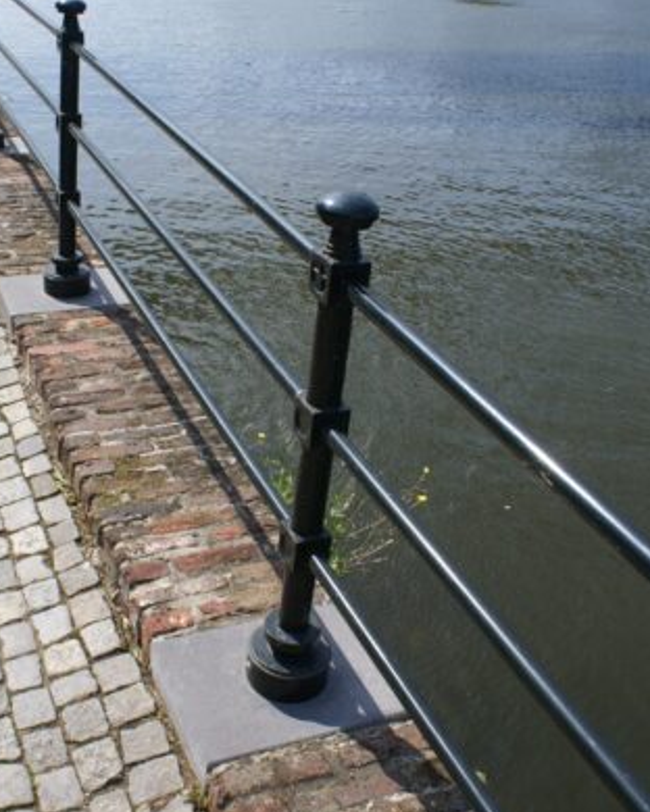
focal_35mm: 39
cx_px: 258
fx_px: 938
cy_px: 412
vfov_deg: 46.8
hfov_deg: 38.1
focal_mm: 18
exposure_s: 1/125
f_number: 10
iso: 100
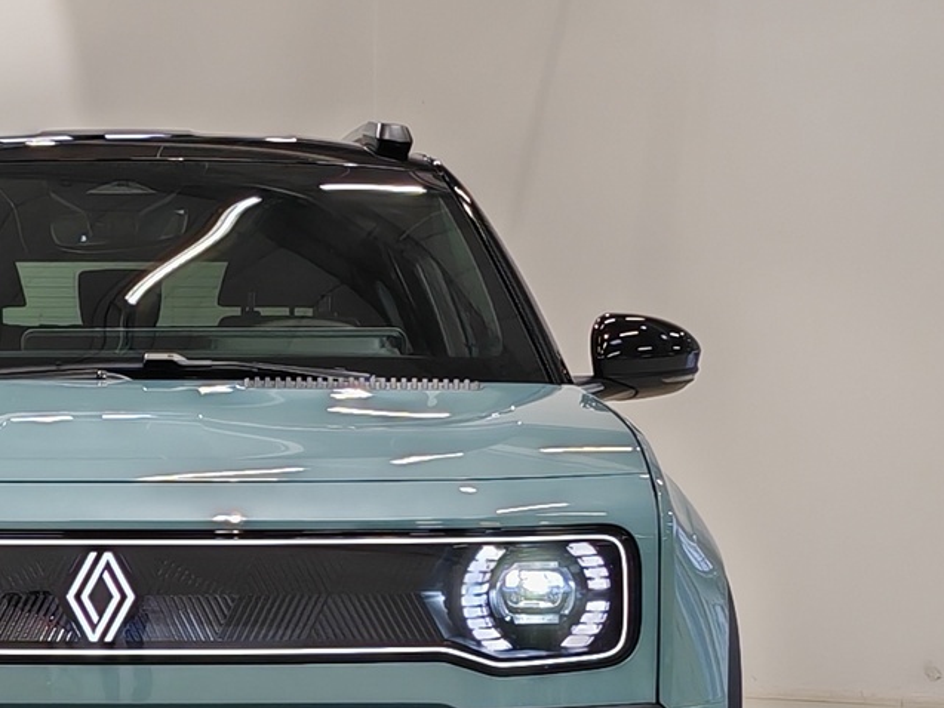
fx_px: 3082
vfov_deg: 13.0
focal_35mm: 113
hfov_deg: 17.2
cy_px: 690
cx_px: 141
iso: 64
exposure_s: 1/95
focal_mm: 5.4
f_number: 1.6
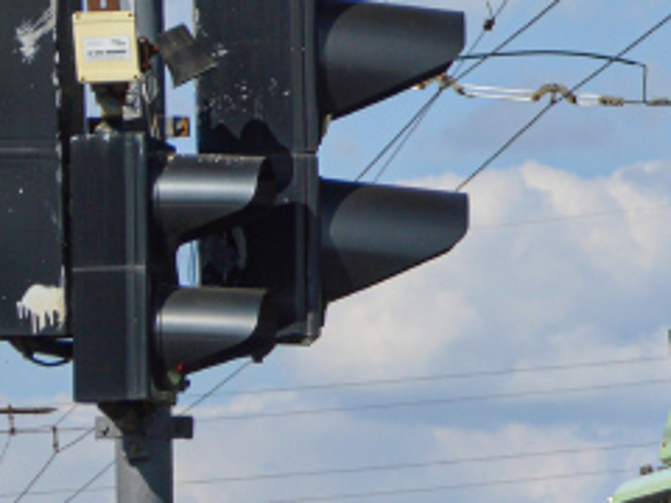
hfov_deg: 4.9
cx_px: 1725
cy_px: 615
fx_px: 7560
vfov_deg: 3.8
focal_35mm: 390
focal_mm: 50
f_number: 5
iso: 100
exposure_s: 1/800
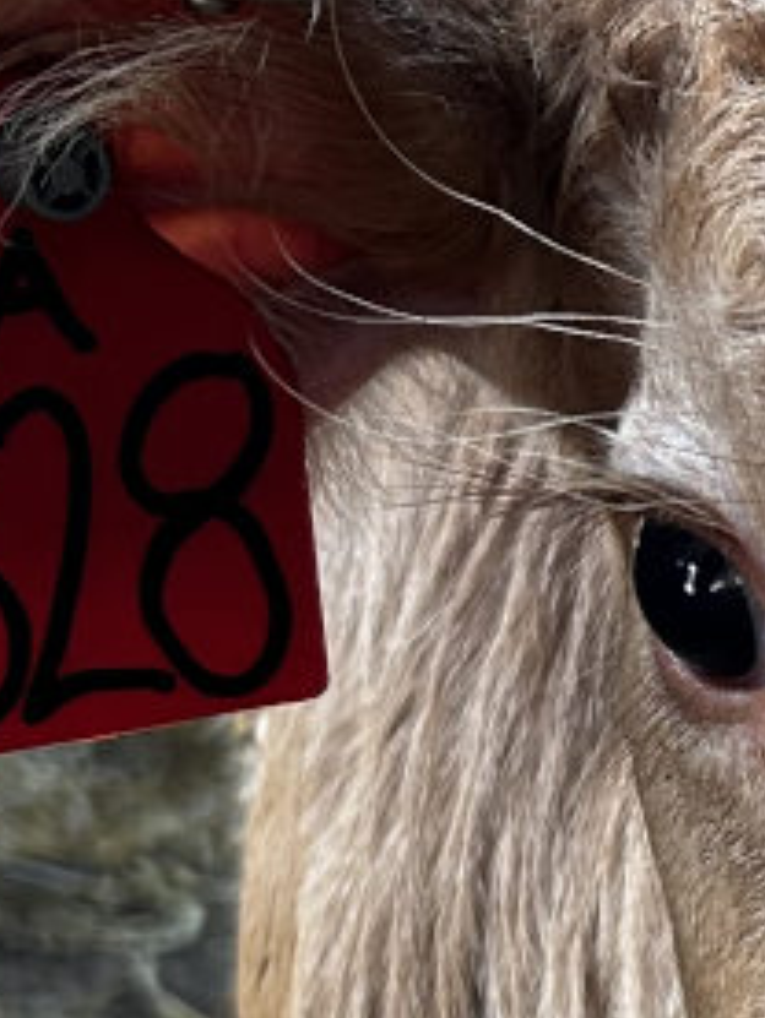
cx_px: 1151
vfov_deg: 15.2
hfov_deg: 11.1
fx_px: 3769
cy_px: 972
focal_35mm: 128
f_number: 1.5
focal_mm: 5.7
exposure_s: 1/95
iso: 125
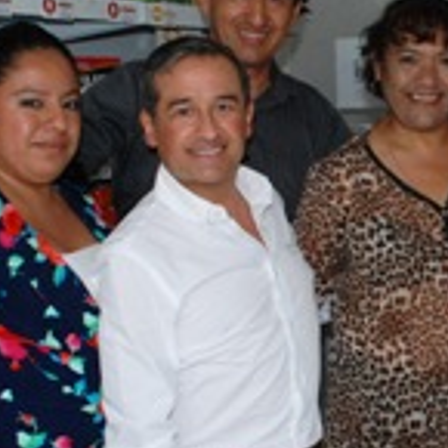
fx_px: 1040
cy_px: 241
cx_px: 426
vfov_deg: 24.3
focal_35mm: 71
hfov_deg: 23.5
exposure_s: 1/60
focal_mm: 18
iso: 800
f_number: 5
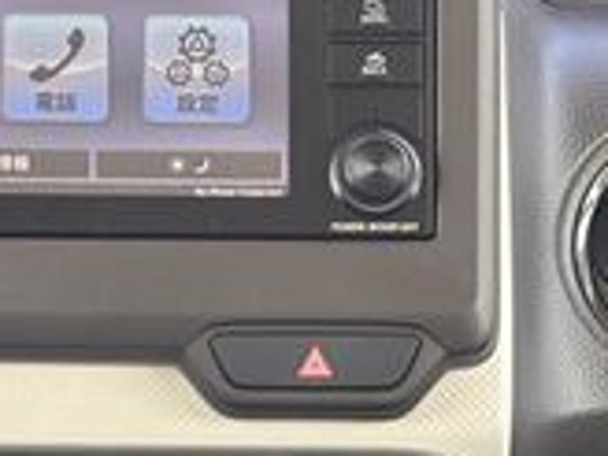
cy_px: 578
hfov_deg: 9.7
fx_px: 3566
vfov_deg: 7.2
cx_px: 174
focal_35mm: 203
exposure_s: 1/78
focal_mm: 5.96
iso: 50
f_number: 1.6
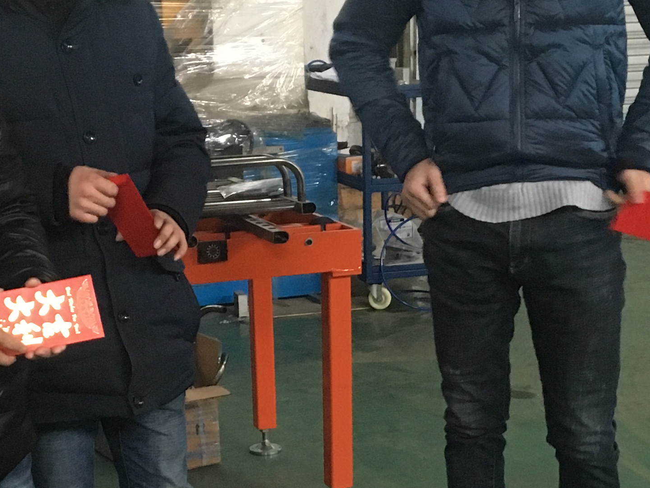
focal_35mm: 81
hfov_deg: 24.1
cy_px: 407
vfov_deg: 18.0
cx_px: 335
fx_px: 1521
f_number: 2.2
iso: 250
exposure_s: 1/17
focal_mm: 4.15
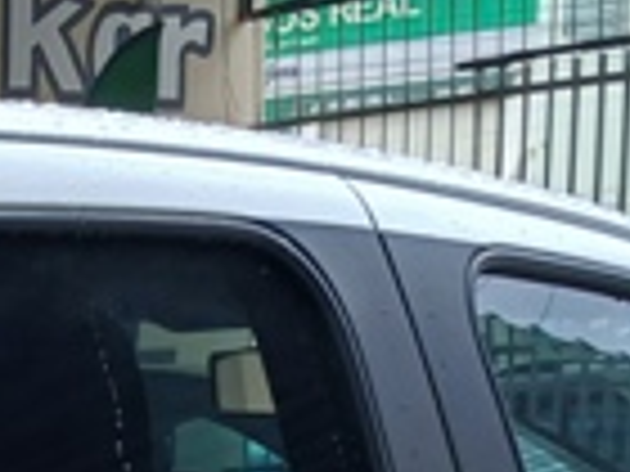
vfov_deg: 8.8
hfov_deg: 12.8
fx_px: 2712
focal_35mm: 149
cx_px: -220
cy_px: 1245
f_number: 1.8
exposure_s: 1/155
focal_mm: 3.98
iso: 20
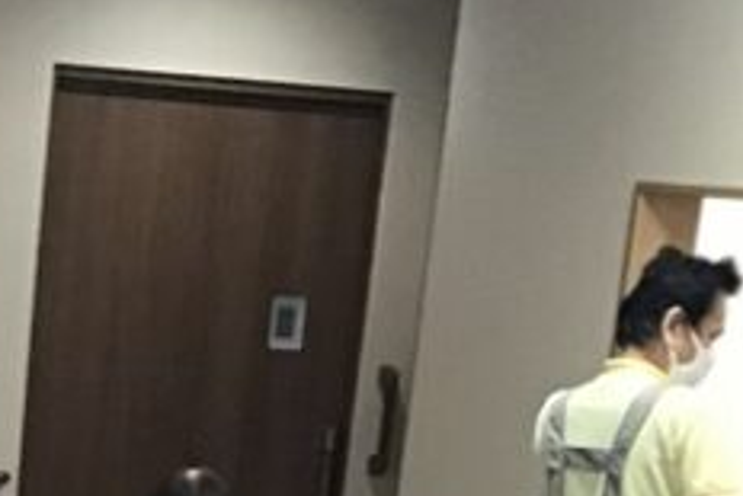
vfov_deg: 9.2
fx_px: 2870
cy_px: 1014
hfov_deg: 14.4
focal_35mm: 139
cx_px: -86
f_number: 2.4
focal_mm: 3.3
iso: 125
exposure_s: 1/30
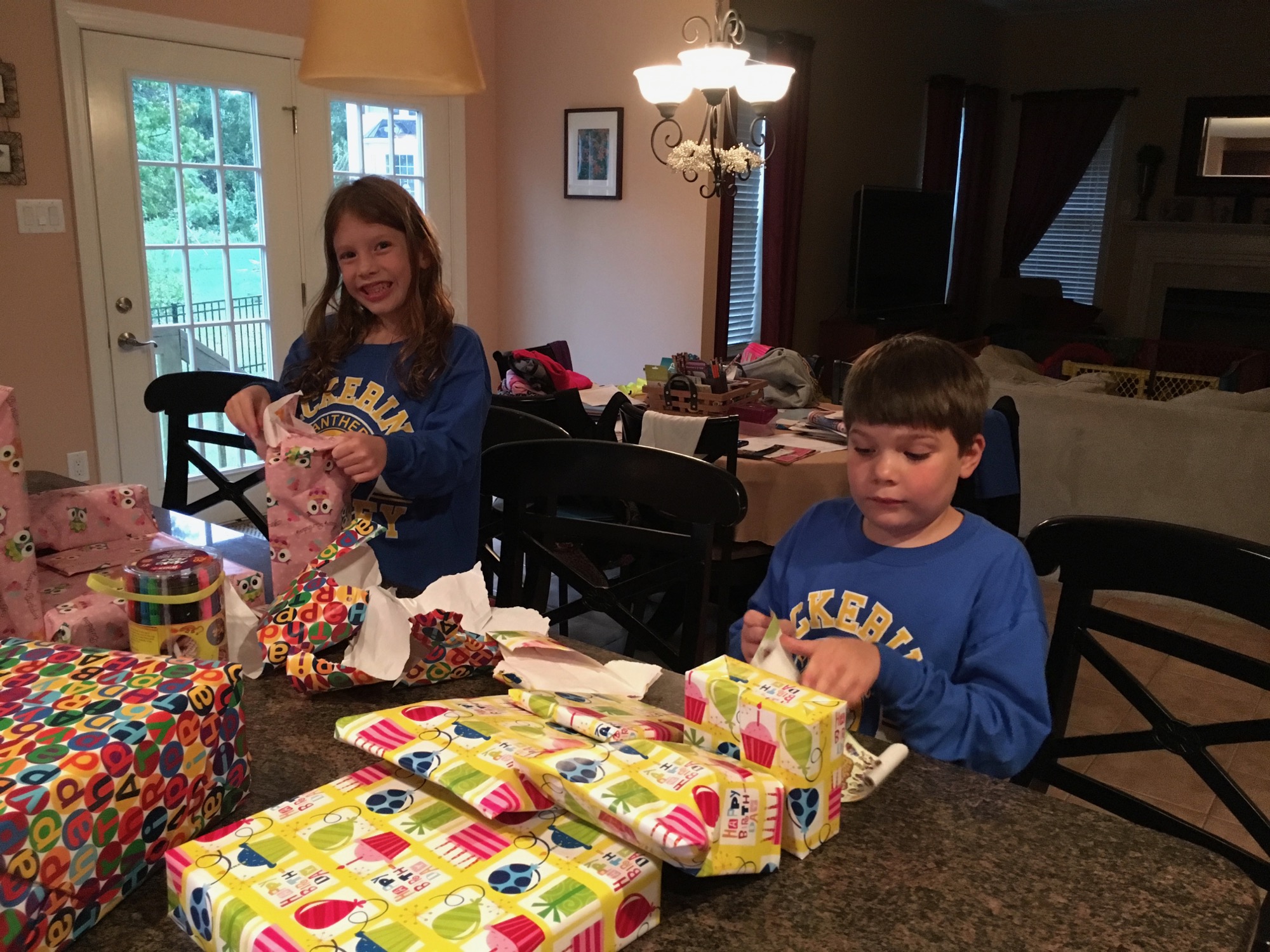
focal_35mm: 29
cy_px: 476
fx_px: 1064
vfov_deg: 48.2
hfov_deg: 61.7
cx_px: 635
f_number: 2.2
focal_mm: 4.15
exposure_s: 1/15
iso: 320
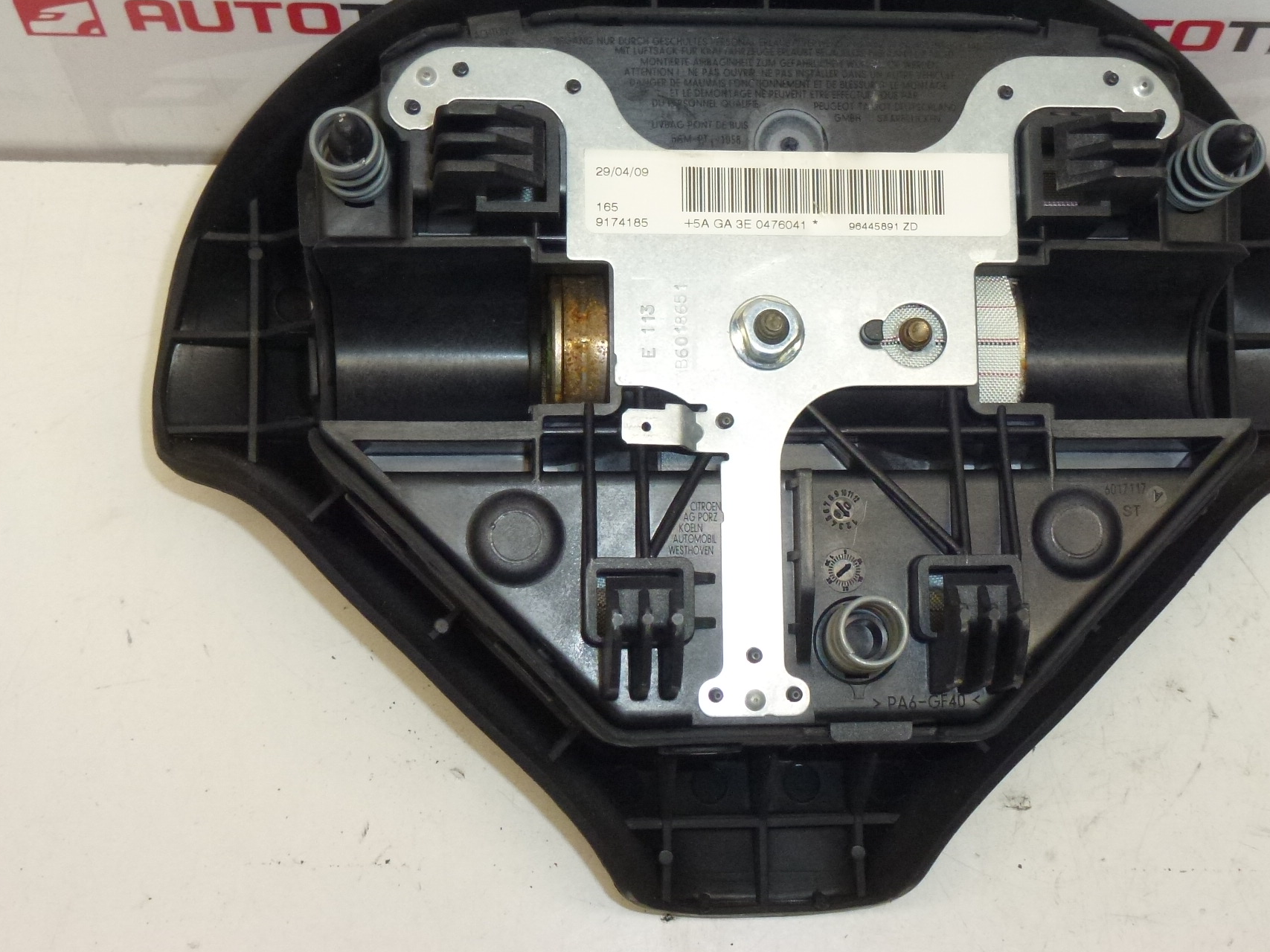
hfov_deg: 35.5
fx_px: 1981
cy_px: 392
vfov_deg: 27.0
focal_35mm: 54
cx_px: 745
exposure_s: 1/200
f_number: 4
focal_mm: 8
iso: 400
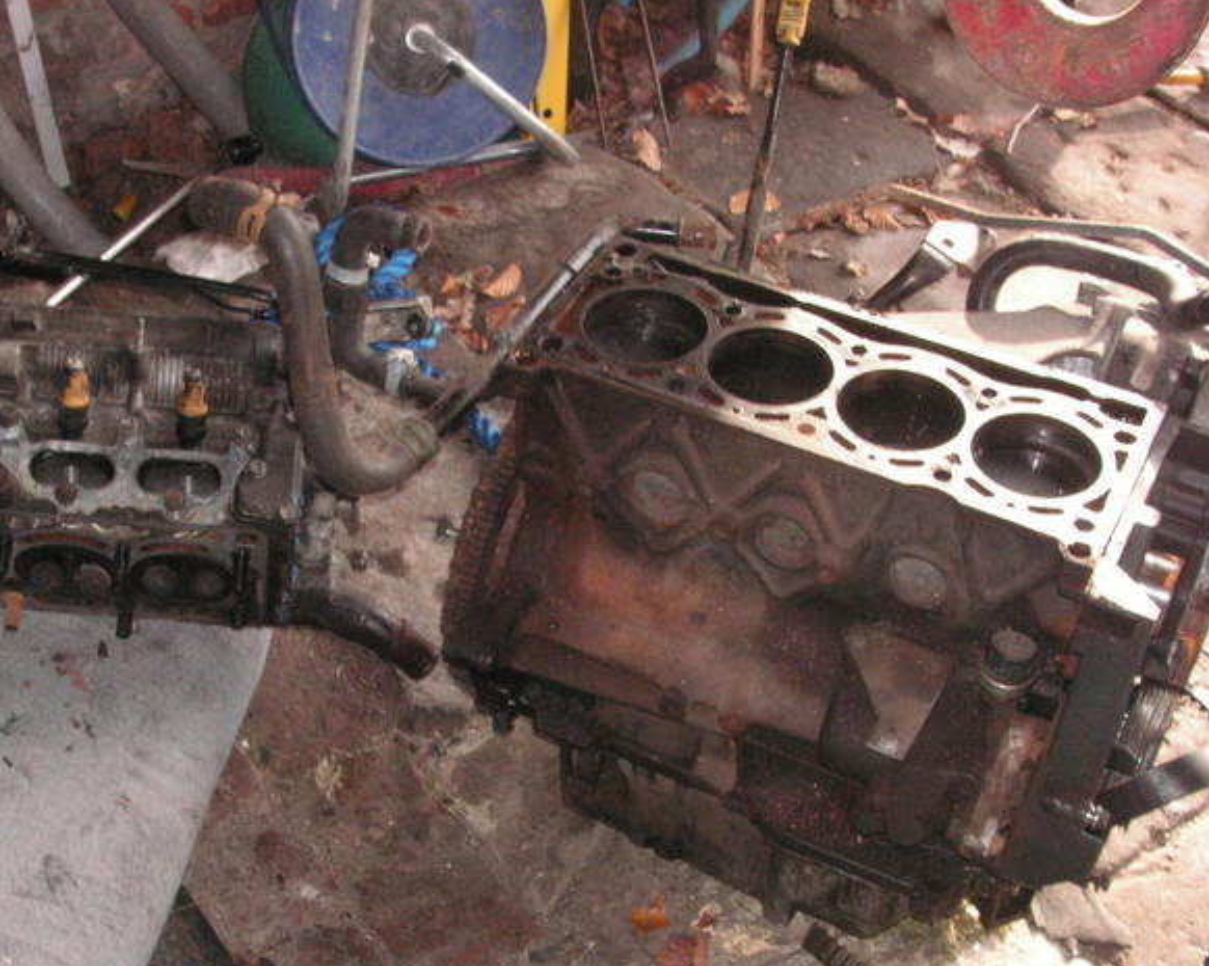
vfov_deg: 29.5
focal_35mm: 51
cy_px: 602
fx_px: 1824
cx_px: 449
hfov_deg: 36.4
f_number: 6.6
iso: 160
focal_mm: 6.3
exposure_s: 1/45
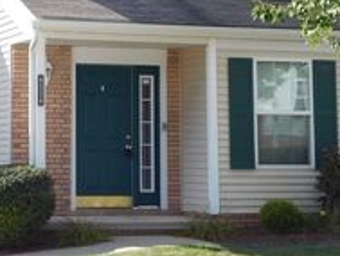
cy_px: 17
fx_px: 1170
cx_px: 20
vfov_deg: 12.4
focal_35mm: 119
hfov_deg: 16.3
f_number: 3.7
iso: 125
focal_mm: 8
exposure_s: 1/500
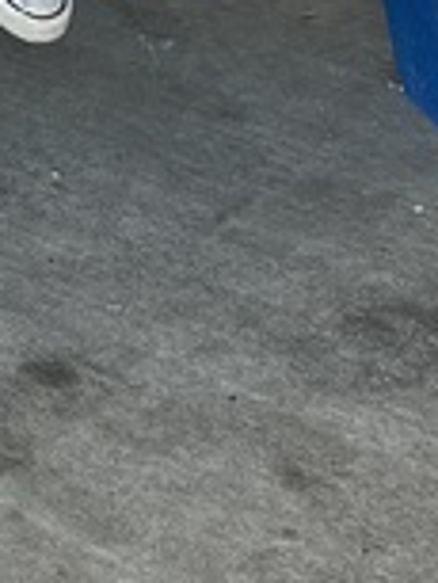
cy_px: -655
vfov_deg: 10.3
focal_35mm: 174
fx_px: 2931
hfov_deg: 8.1
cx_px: -449
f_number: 1.5
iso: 40
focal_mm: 5.7
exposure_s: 1/246
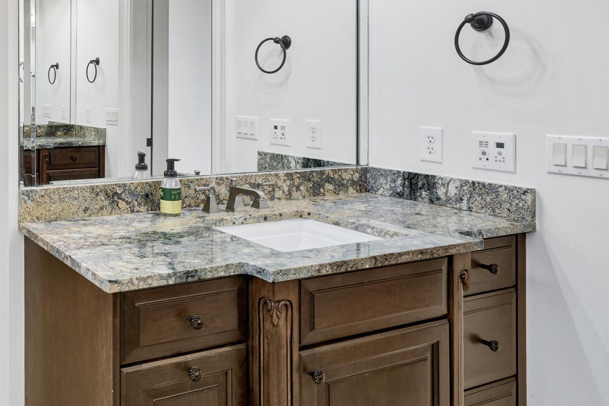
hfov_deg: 50.7
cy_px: 94
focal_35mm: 32
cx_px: 41
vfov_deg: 39.8
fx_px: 541
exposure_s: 1/15
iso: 500
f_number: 11
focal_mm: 16
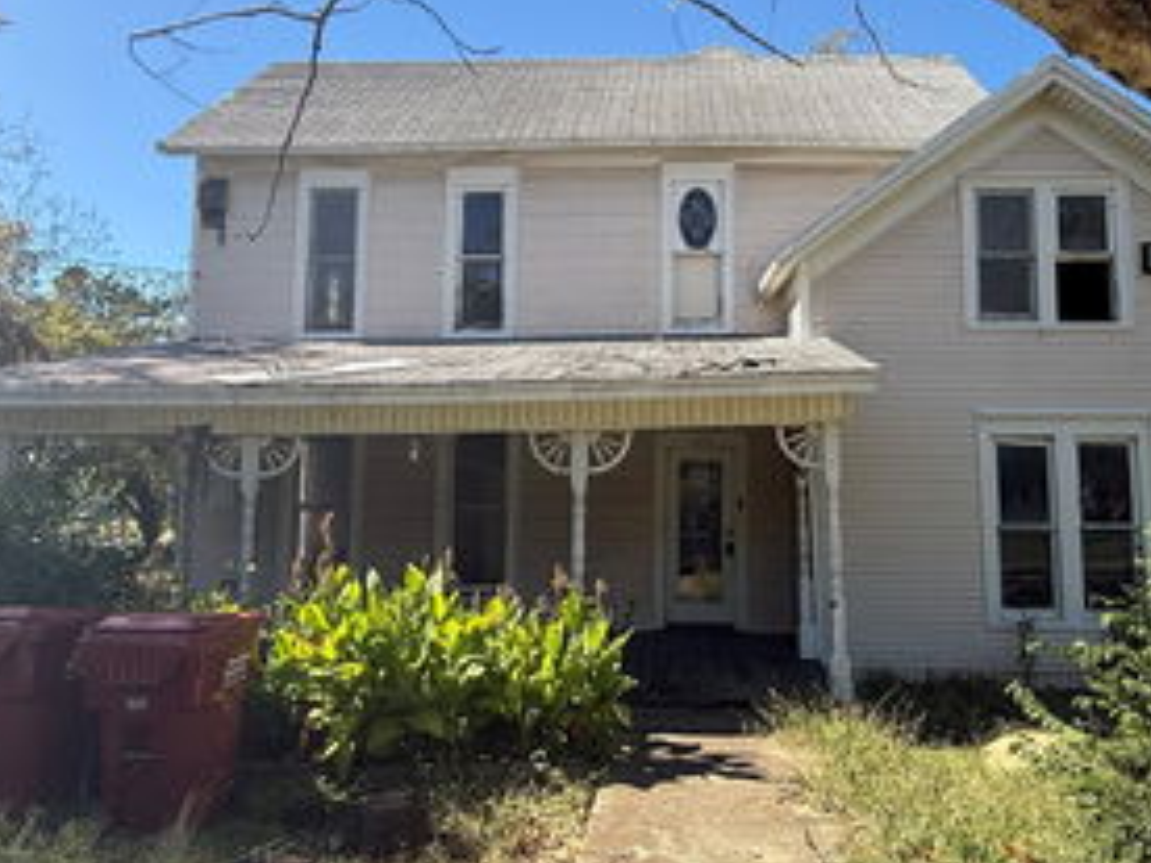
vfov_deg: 53.0
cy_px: 413
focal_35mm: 26
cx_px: 634
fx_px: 865
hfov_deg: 67.1
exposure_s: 1/760
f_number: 2.2
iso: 50
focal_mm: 2.22
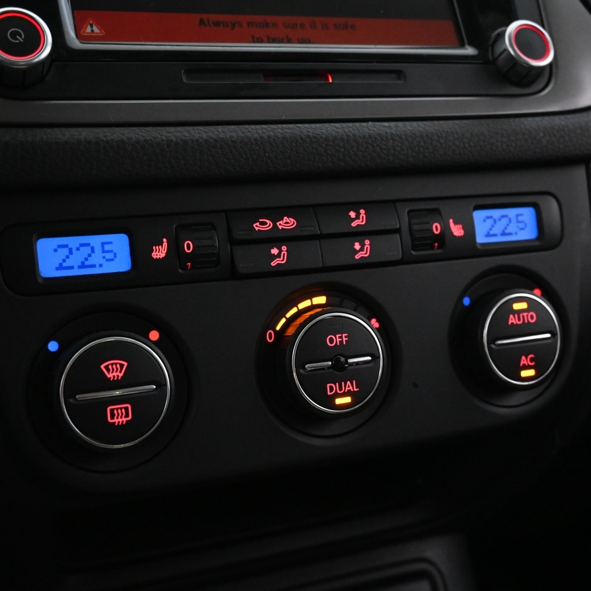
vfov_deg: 36.8
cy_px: 295
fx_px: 889
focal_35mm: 46
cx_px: 298
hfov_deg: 36.8
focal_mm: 24
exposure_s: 1/40
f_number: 4.2
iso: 4500
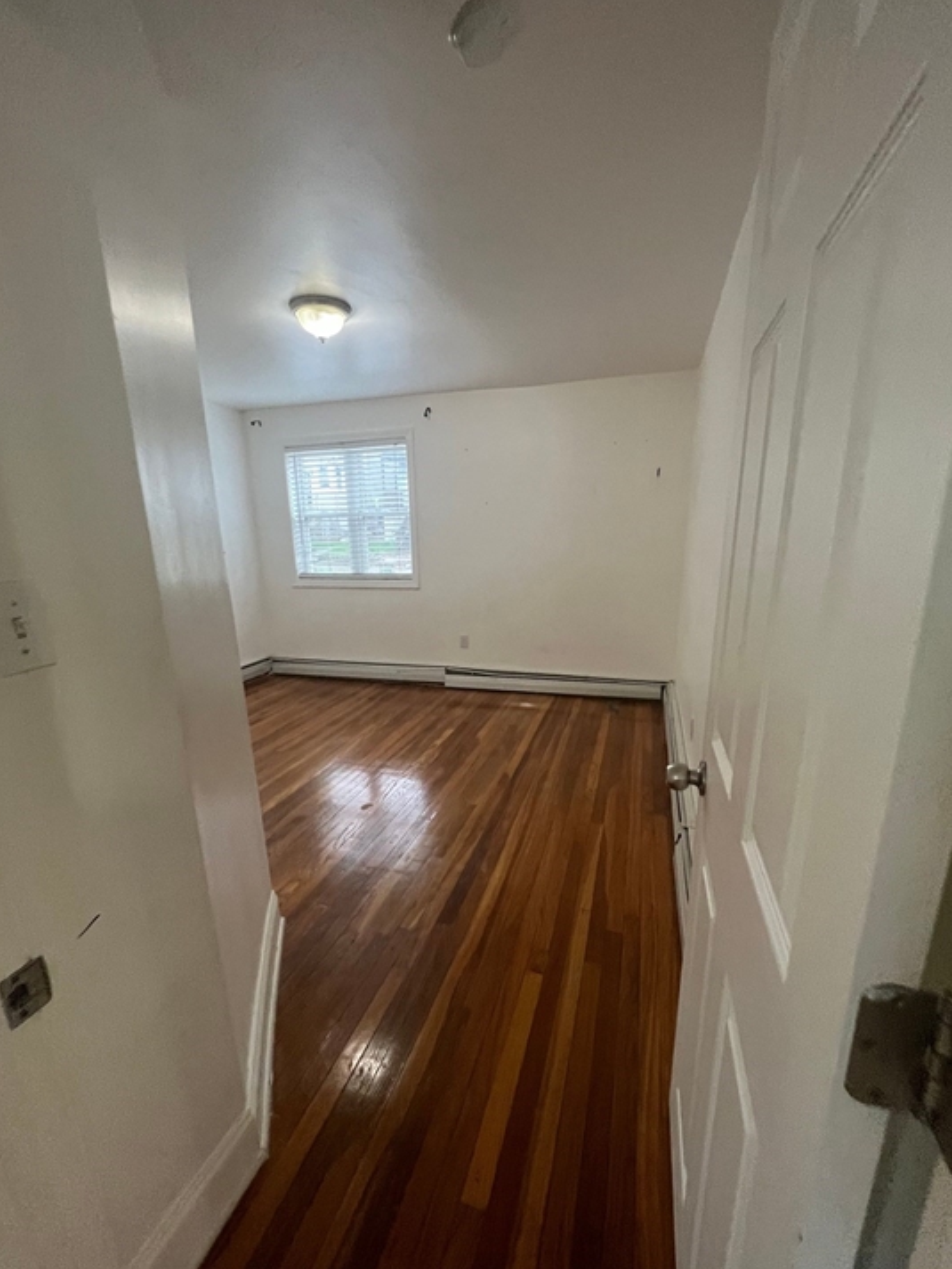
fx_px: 513
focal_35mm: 14
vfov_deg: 101.9
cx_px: 473
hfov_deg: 85.7
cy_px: 678
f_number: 1.8
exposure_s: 1/60
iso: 320
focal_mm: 1.57
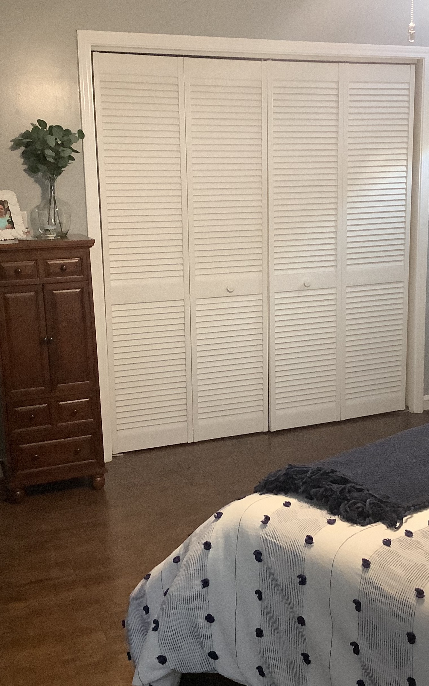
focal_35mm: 44
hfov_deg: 29.1
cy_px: 344
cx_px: 271
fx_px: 823
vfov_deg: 45.3
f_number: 2.4
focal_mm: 3.3
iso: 250
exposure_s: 1/50
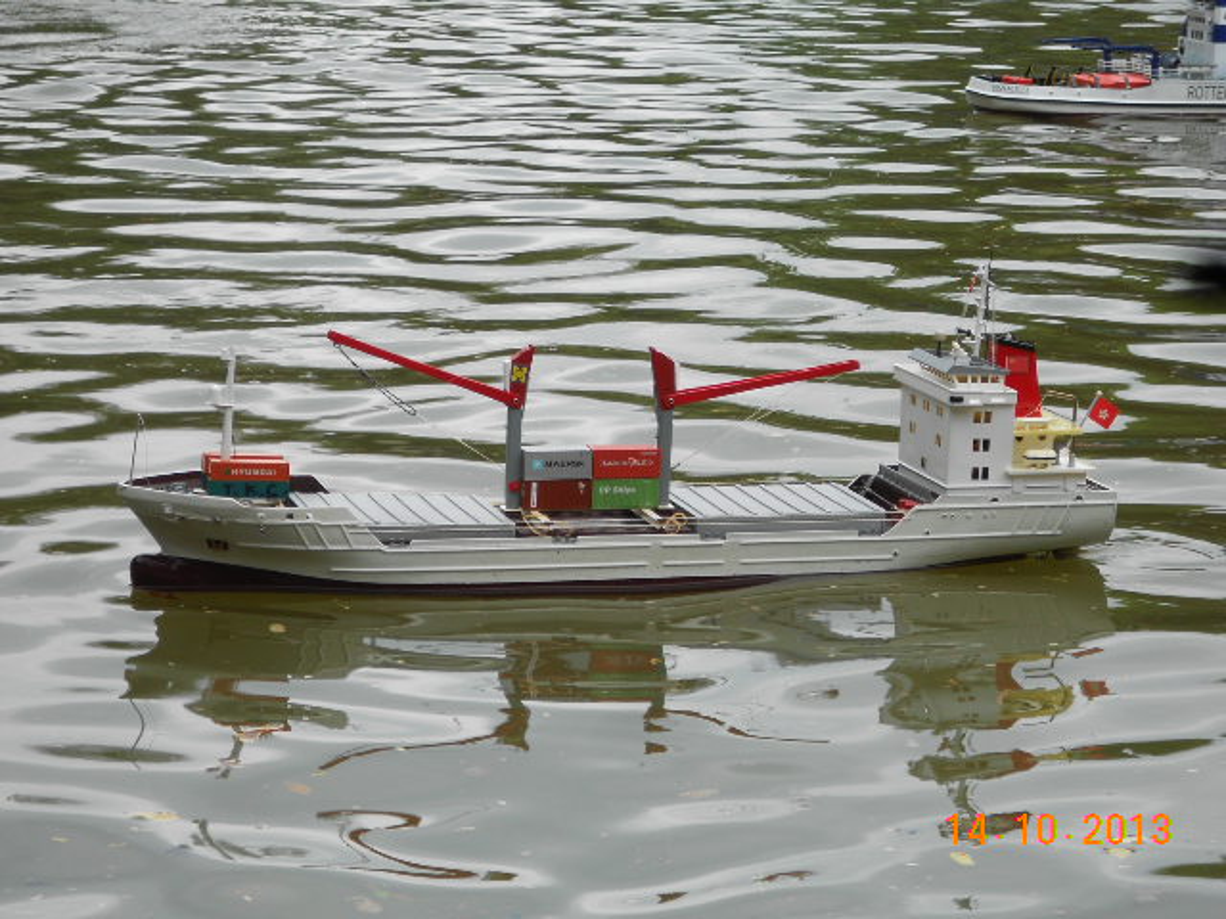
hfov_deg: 17.4
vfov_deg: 13.1
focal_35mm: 113
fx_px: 4002
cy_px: 460
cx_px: 613
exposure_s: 1/160
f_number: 6
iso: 80
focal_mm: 20.1
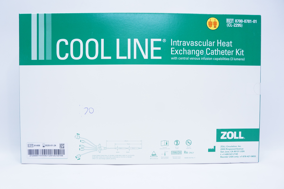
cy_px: 94
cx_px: 142
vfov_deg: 43.5
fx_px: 236
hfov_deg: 62.0
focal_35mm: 30
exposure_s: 1/80
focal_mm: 20
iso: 800
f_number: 4.5
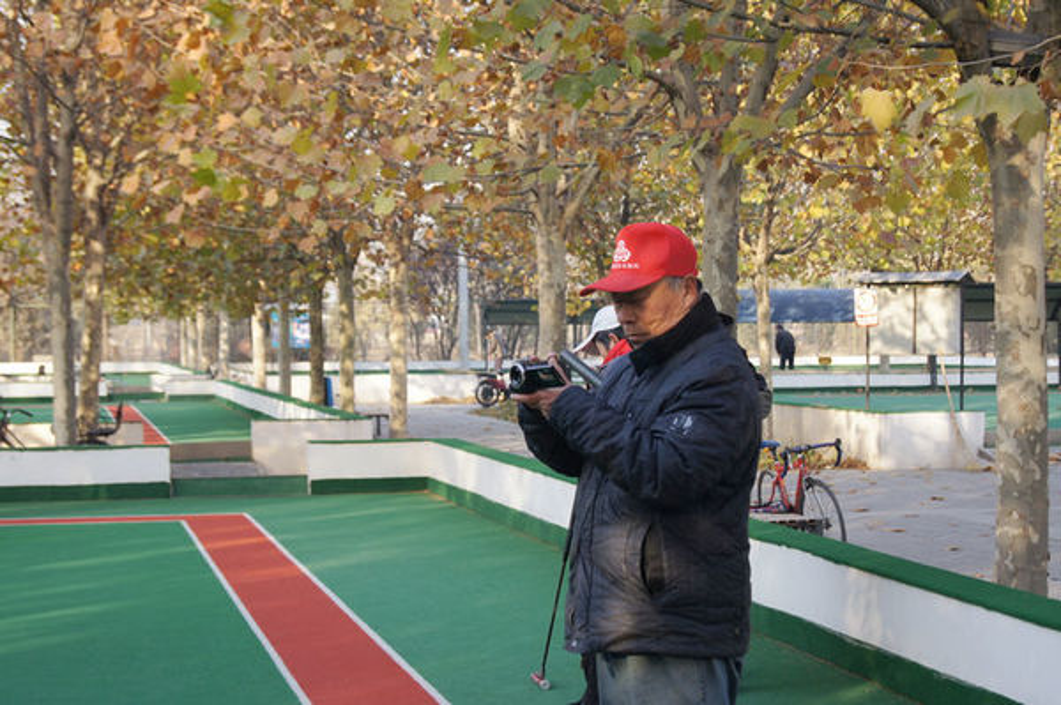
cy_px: 352
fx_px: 2209
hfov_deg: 27.0
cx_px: 530
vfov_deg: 18.2
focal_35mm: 75
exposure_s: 1/80
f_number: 5.6
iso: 100
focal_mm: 50
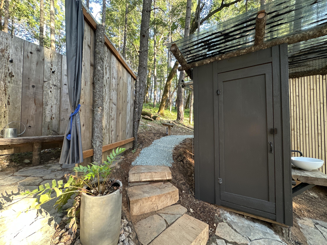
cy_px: 122
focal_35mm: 14
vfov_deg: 85.7
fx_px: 132
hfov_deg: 102.1
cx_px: 164
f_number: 2.2
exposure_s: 1/99
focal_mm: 2.22
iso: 200
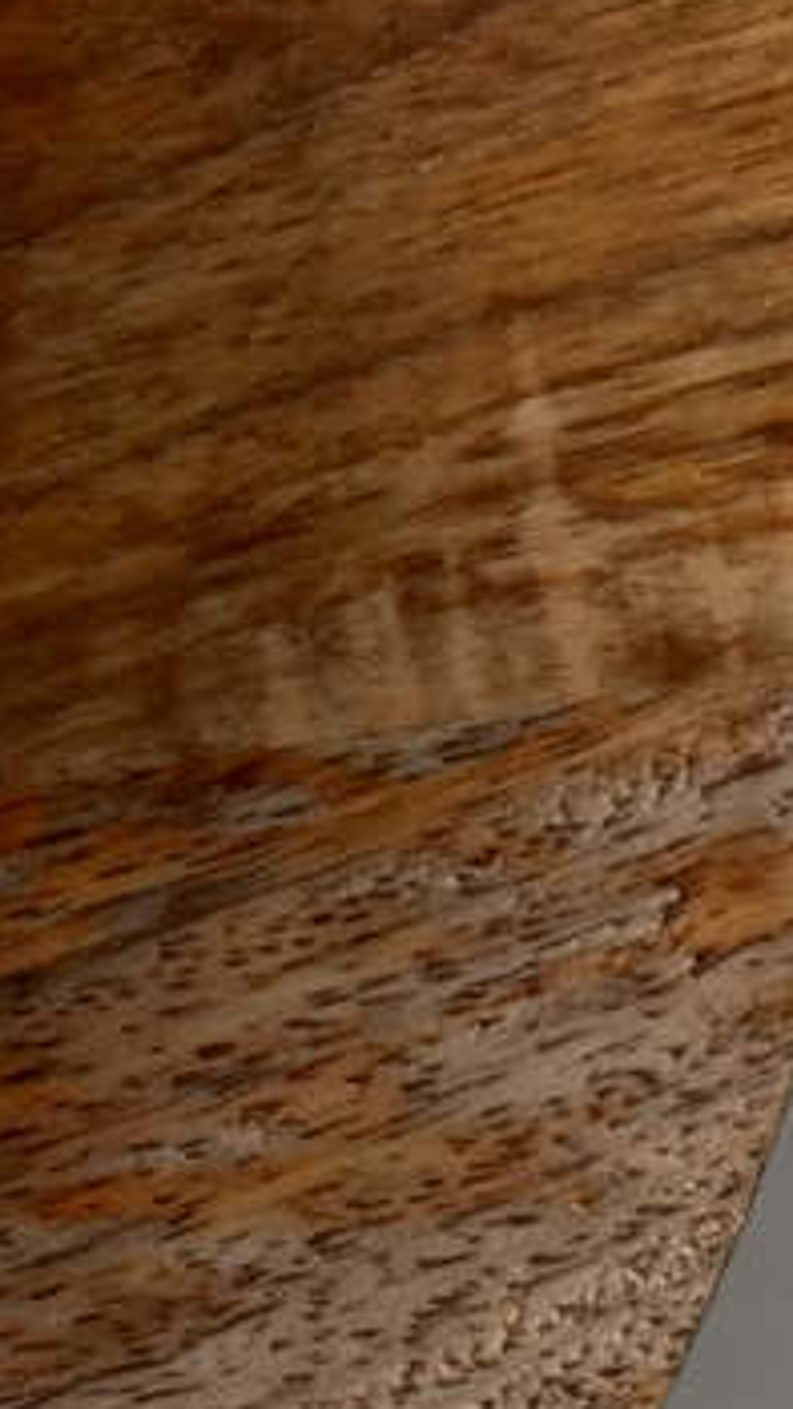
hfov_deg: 4.0
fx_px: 10723
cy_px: 12
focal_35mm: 287
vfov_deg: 7.5
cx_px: -2423
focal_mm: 50
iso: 640
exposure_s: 1/60
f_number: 8
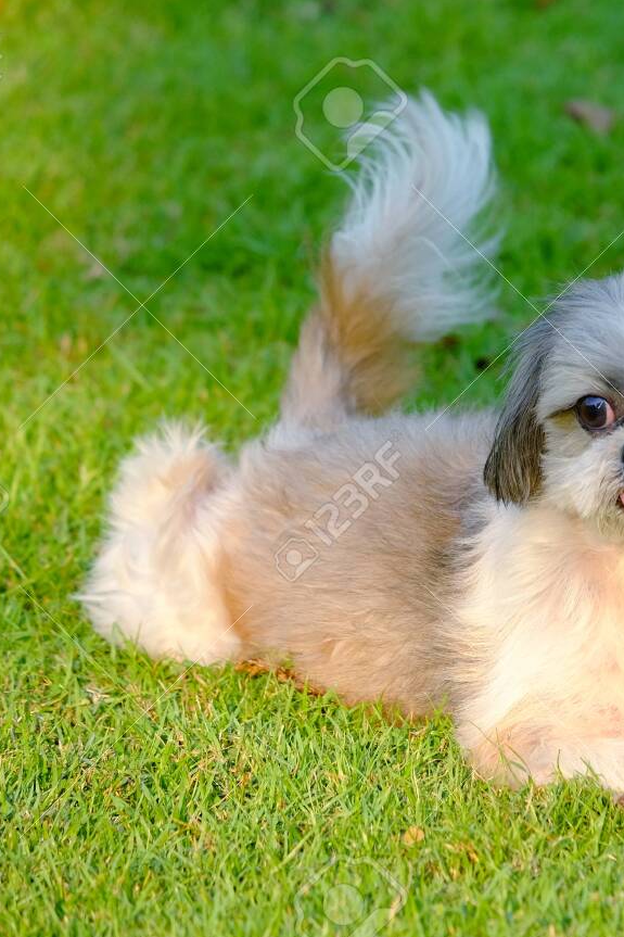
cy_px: 468
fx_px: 11756
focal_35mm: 452
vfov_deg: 4.6
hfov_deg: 3.0
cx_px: 540
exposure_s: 1/400
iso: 500
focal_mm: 200
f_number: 6.4
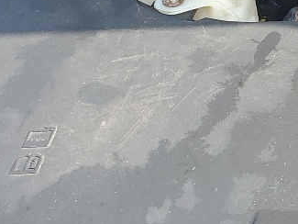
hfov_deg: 13.1
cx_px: 613
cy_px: -131
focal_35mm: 128
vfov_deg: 11.1
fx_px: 1102
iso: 50
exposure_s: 1/714
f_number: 1.5
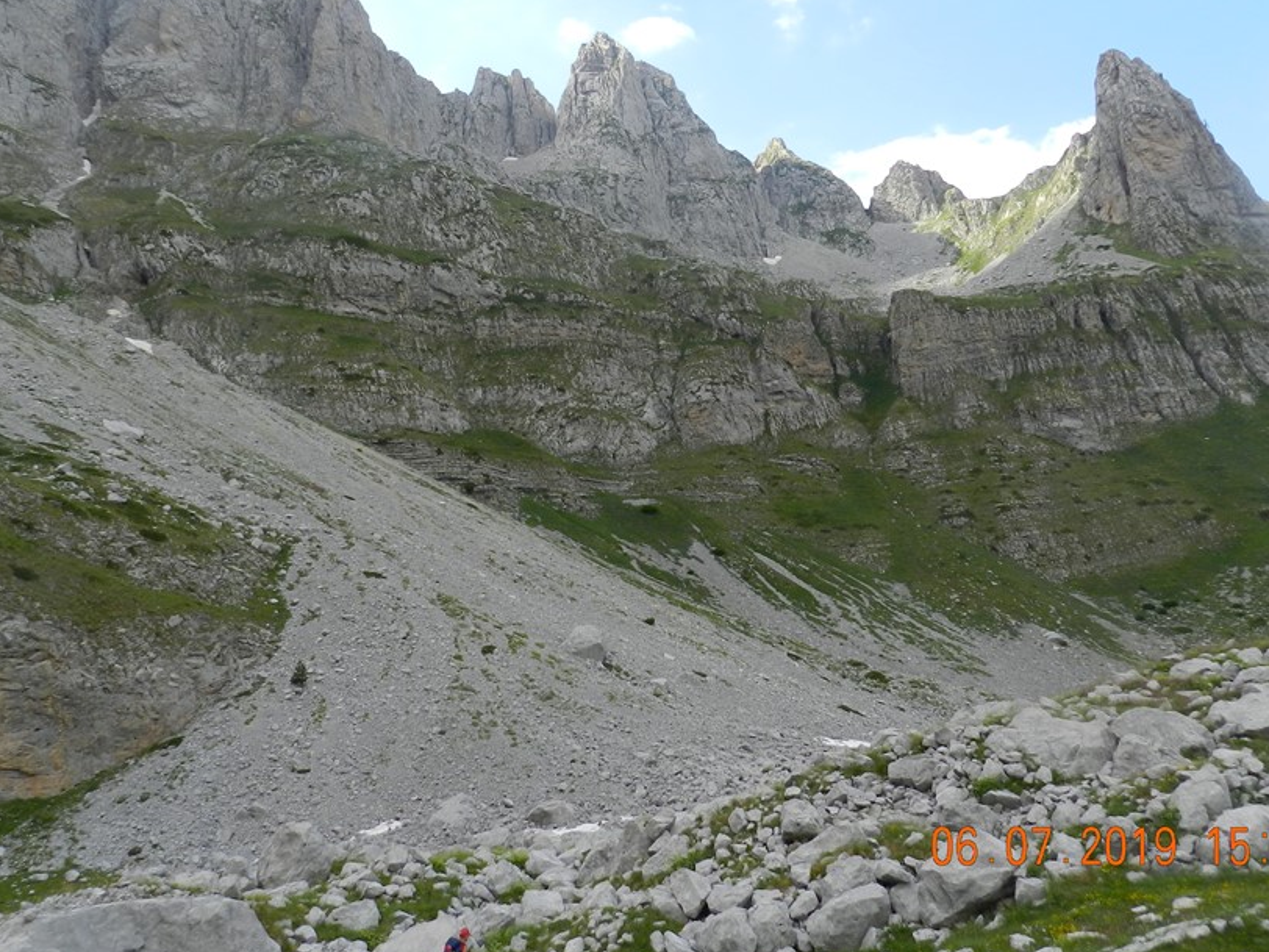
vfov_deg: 47.9
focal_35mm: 29
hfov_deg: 61.7
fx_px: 1063
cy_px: 370
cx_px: 622
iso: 160
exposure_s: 1/640
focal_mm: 4
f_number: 3.4
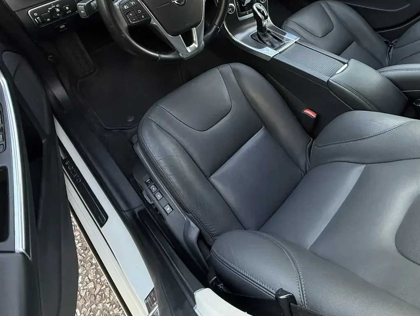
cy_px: 82
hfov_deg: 75.8
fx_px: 267
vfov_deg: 58.2
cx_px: 243
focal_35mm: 22
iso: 320
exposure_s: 1/99
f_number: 2.2
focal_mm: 2.22
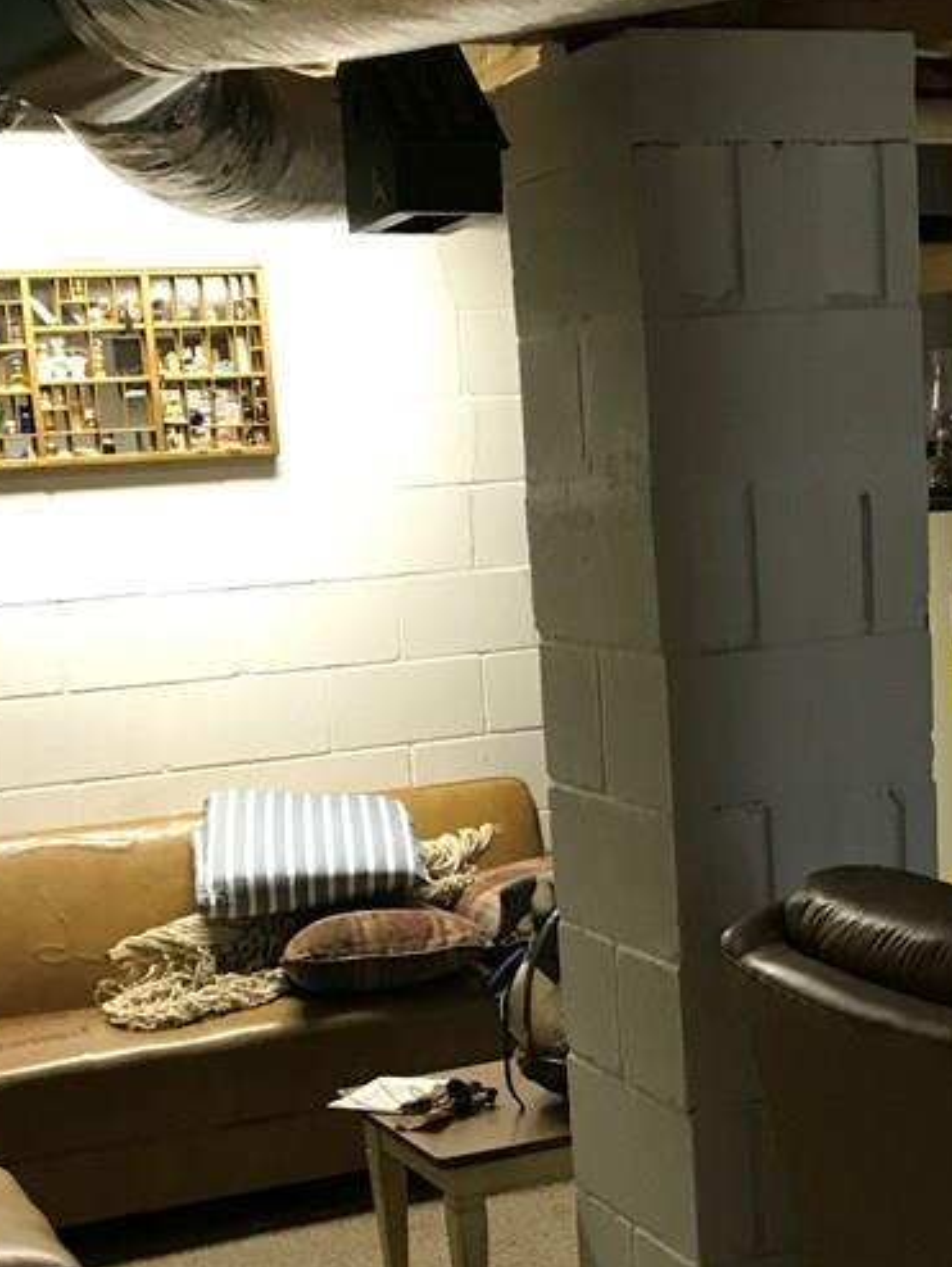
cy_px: 885
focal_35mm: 58
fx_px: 2125
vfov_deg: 32.8
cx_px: 536
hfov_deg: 25.2
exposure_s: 1/15
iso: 64
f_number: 1.8
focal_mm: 3.99
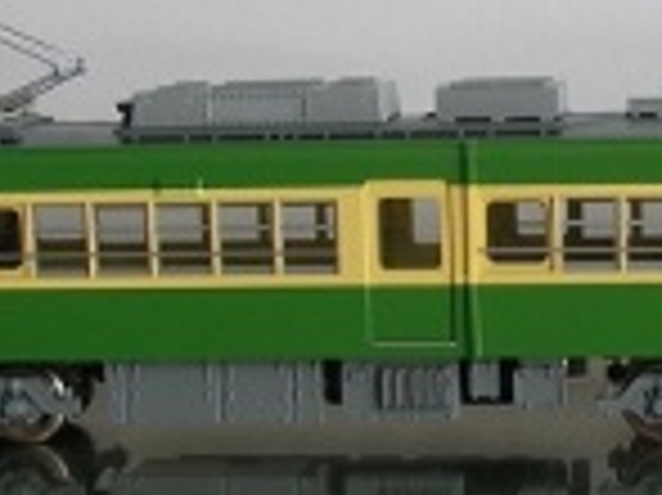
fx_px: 2274
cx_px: 766
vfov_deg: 12.4
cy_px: 263
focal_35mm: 119
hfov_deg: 16.0
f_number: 2.8
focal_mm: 5.8
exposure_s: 1/42.2
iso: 50
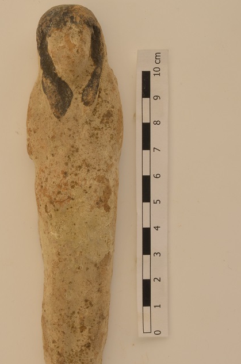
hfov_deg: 14.9
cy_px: 202
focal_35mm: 91
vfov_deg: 22.4
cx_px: 70
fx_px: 918
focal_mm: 40
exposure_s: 2
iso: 160
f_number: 25
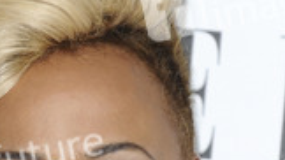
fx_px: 4240
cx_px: 71
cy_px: 264
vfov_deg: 2.2
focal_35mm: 561
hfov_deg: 3.8
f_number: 5
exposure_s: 1/200
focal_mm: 145
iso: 320
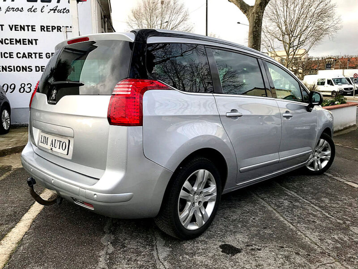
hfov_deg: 63.4
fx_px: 290
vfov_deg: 49.7
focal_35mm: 28
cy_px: 134
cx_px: 179
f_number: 1.8
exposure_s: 1/356
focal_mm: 3.99
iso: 20
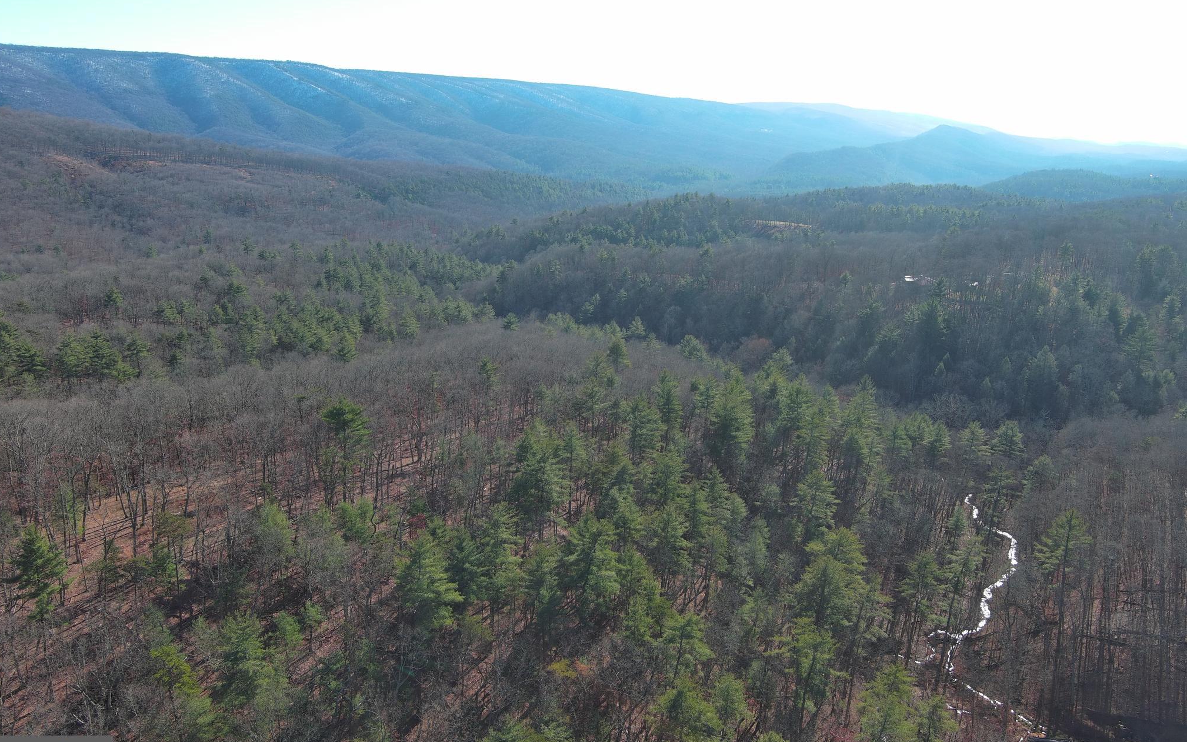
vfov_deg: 41.8
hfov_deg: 62.9
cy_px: 377
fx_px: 970
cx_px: 585
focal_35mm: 30
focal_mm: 10.57
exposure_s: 1/767
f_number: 2.8
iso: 100
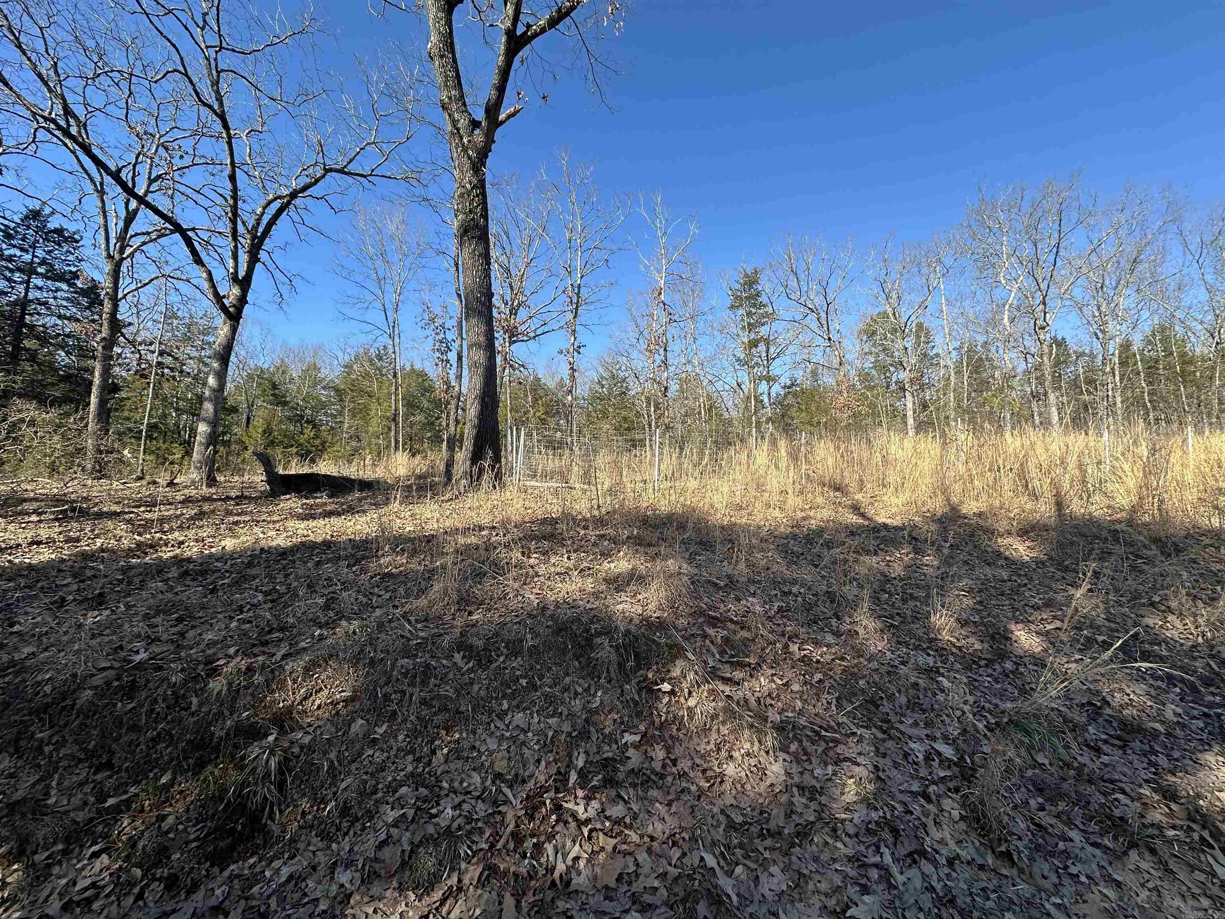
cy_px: 460
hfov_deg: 102.1
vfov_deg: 85.7
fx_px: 495
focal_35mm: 14
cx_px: 612
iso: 40
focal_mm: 2.22
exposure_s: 1/739
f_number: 2.2
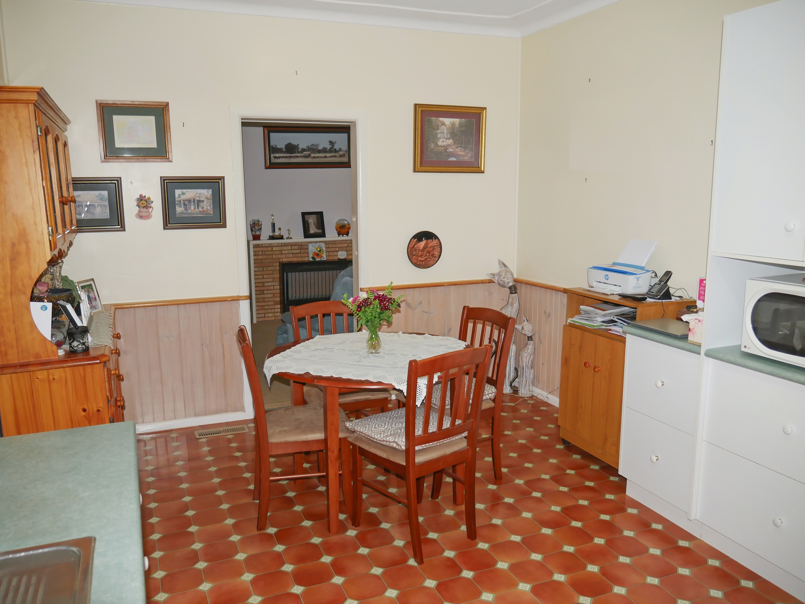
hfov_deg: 63.4
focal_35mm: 28
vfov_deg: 49.8
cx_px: 402
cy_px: 302
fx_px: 651
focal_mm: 14
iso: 320
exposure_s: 1/60
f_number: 3.5
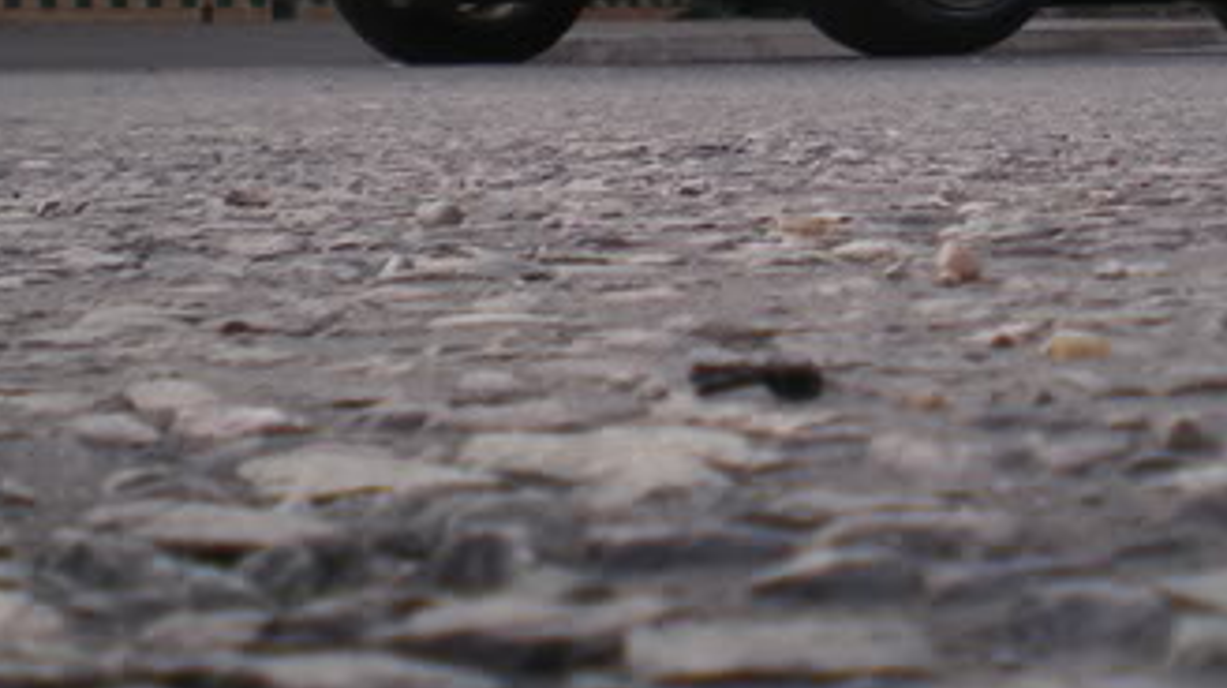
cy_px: -277
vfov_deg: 11.6
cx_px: 991
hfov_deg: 20.9
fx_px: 3284
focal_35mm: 101
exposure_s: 1/160
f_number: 3.1
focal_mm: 6.3
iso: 64
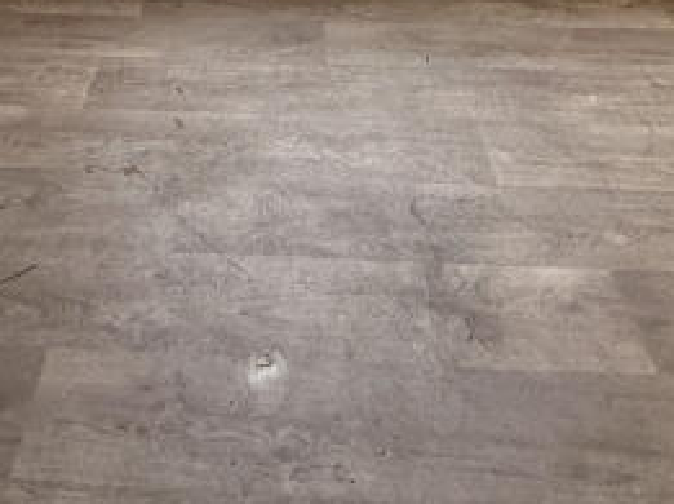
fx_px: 1069
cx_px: 227
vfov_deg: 19.3
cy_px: -426
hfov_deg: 34.7
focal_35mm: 55
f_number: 2.2
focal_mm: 2.22
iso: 64
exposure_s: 1/106
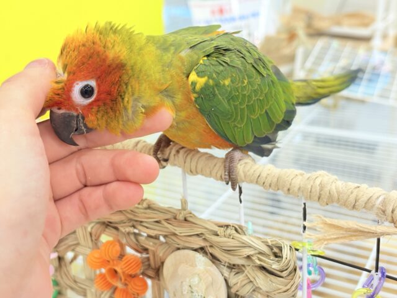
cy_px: 149
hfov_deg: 36.8
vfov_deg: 28.0
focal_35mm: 52
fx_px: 596
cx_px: 198
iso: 80
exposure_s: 1/50
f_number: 1.6
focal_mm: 5.96
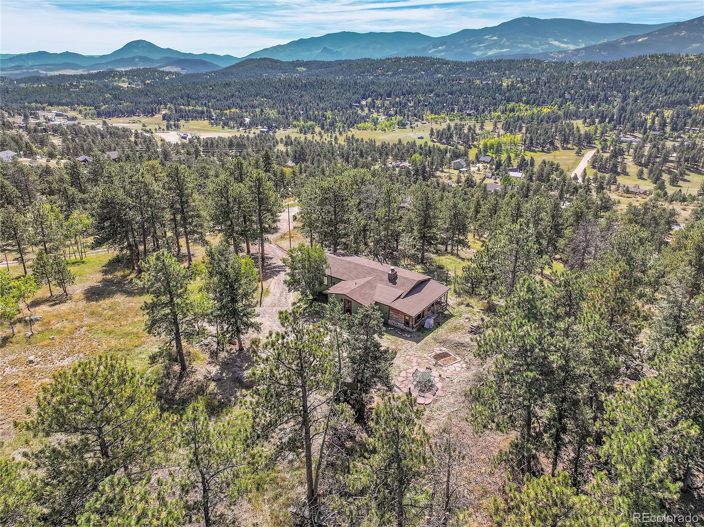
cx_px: 352
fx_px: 488
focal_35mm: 24
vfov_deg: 56.8
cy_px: 264
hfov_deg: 71.6
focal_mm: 12.29
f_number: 2.8
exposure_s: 1/2500
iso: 200
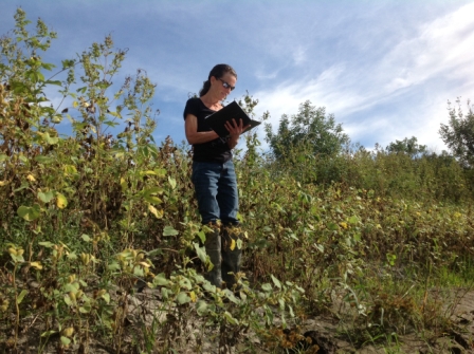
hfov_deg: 52.7
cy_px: 177
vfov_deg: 40.6
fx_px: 479
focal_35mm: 35
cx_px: 237
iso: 50
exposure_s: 1/1439
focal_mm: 4.28
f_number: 2.4
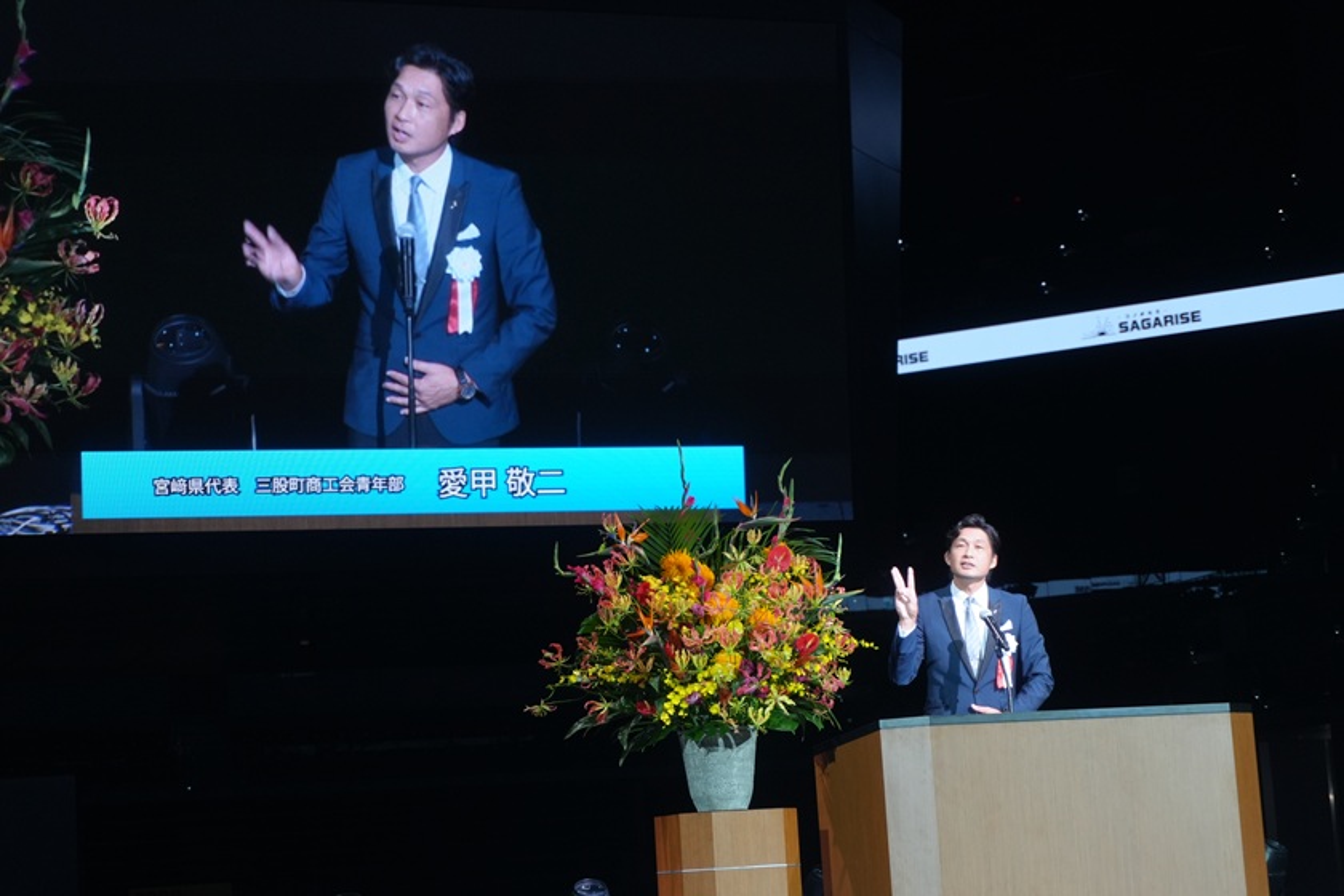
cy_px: 448
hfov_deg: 27.0
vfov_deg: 18.2
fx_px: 2800
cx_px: 672
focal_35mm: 75
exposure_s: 1/160
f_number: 5.6
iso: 800
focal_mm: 50
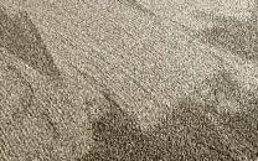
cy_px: -170
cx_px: 243
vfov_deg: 14.5
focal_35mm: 73
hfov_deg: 27.0
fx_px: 513
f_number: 2.2
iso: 80
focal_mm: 2.22
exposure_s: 1/99
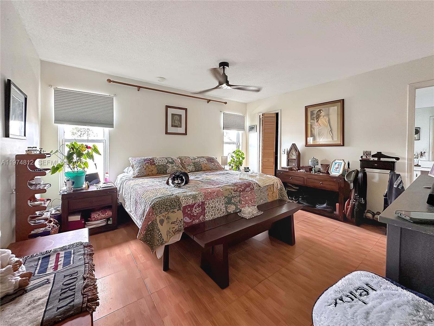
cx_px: 217
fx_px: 176
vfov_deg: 85.7
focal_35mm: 14
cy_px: 163
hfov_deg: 102.1
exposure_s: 1/60
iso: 320
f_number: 2.2
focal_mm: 2.22
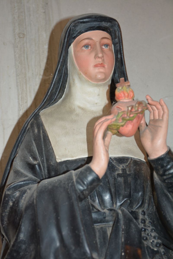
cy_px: 130
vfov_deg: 35.1
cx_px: 86
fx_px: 411
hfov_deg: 23.8
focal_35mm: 57
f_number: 4.2
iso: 1000
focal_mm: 38
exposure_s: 1/30
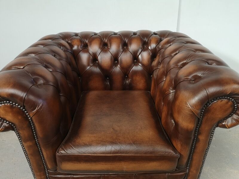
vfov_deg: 51.4
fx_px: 186
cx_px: 120
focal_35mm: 27
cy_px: 90
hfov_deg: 65.3
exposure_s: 1/60
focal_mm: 5.58
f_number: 1.8
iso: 125
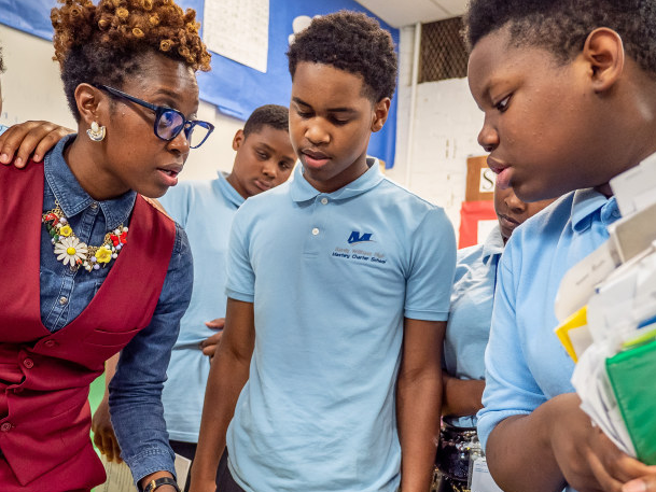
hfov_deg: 50.1
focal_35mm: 37
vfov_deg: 38.4
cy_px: 309
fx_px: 701
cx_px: 335
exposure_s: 1/250
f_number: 1.7
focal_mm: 11
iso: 640
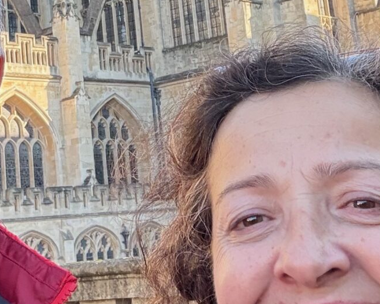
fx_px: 989
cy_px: -20
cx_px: 127
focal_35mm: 88
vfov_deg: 17.0
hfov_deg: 21.7
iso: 80
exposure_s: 1/149
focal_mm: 2.69
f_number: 1.9
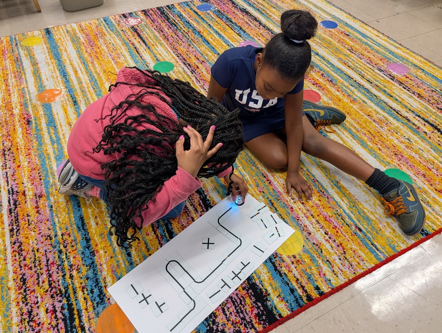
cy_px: 173
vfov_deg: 55.0
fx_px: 320
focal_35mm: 25
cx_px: 225
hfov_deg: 69.3
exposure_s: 1/120
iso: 100
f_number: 1.68
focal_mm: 6.9
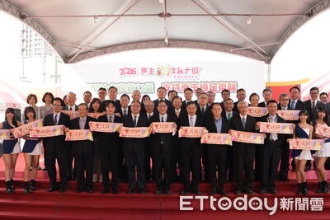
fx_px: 330
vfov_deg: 36.9
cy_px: 110
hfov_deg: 53.1
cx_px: 165
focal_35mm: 36
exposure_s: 1/160
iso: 320
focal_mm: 24
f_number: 5.6
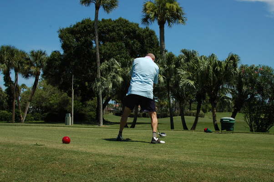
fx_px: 399
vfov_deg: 25.7
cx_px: 137
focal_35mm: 52
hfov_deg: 37.9
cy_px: 91
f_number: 8
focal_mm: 35
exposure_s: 1/1000
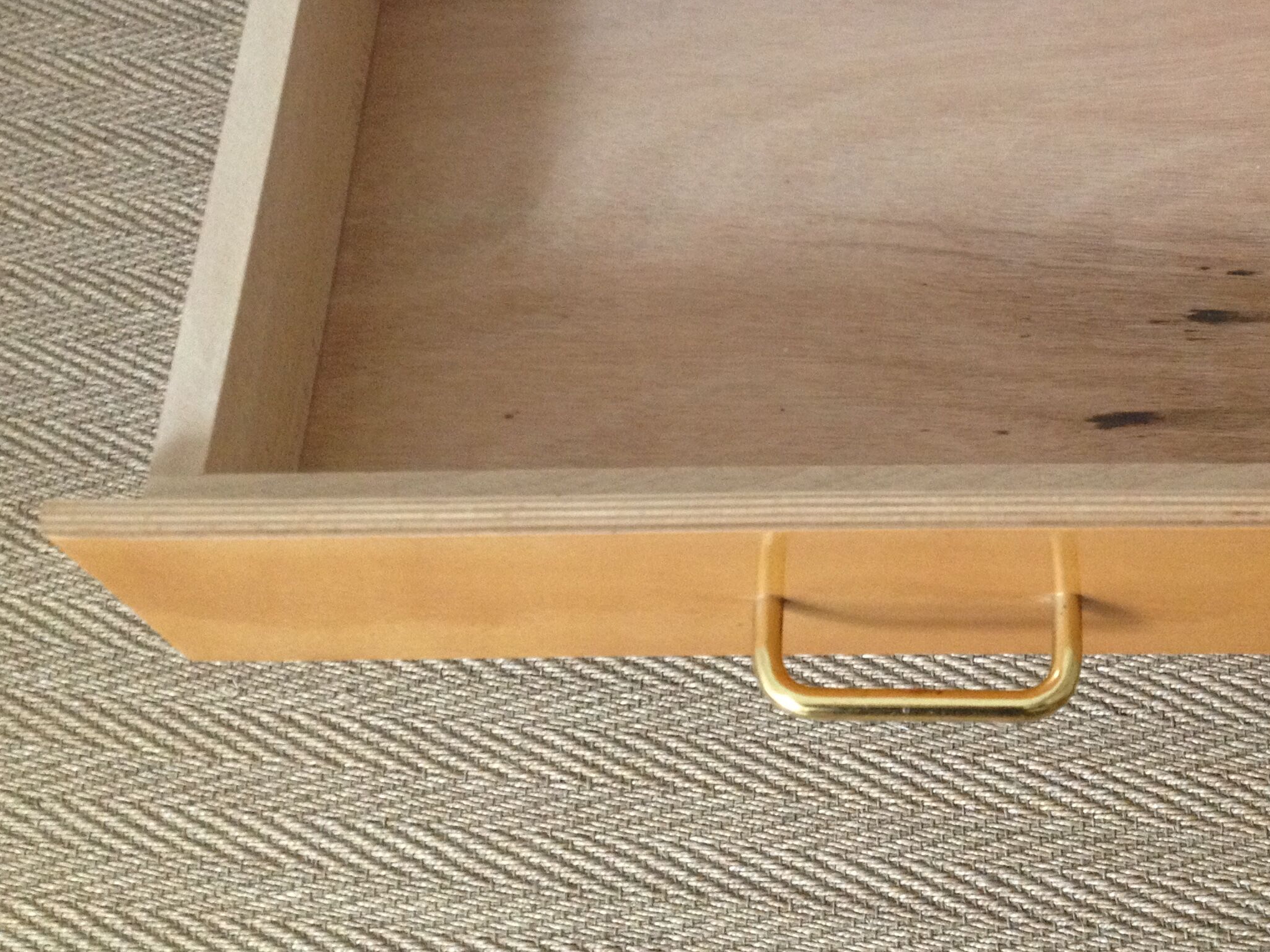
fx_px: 2055
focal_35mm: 56
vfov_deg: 25.7
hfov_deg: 33.9
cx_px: 895
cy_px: 201
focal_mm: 4.28
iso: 250
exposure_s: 1/20
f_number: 2.4
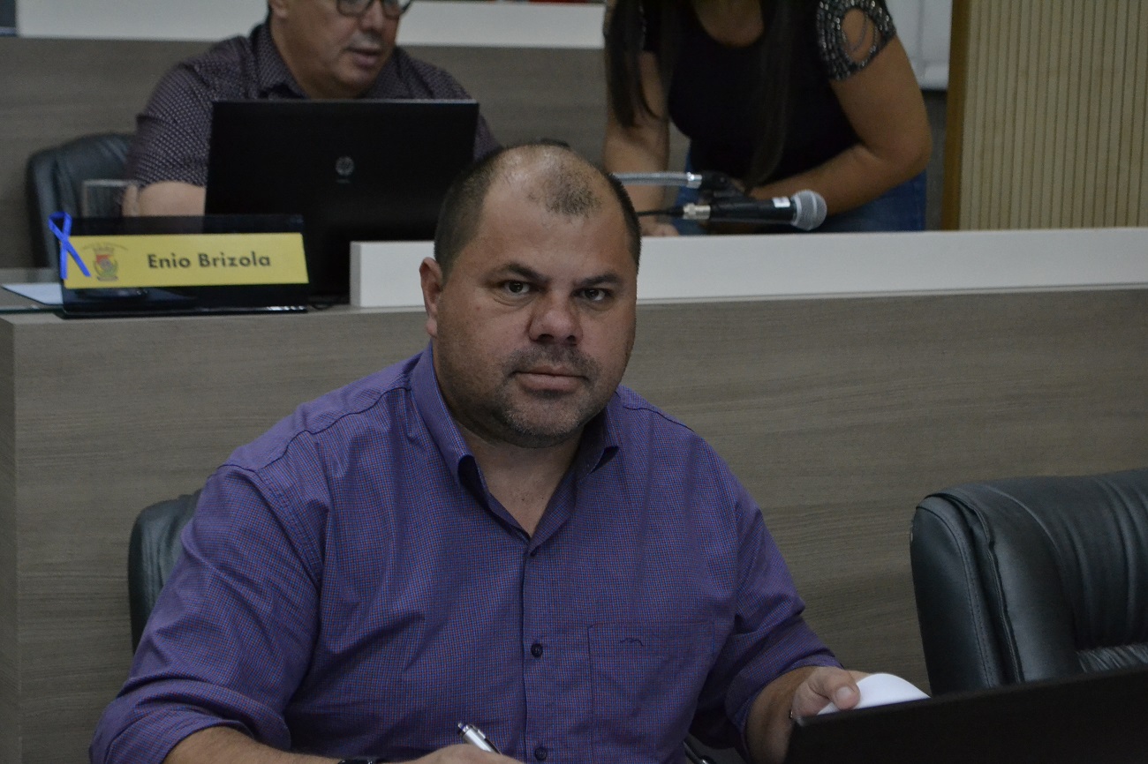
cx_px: 574
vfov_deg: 18.9
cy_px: 382
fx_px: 2295
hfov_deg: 28.1
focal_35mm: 72
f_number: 5.6
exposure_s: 1/125
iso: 3200
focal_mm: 48
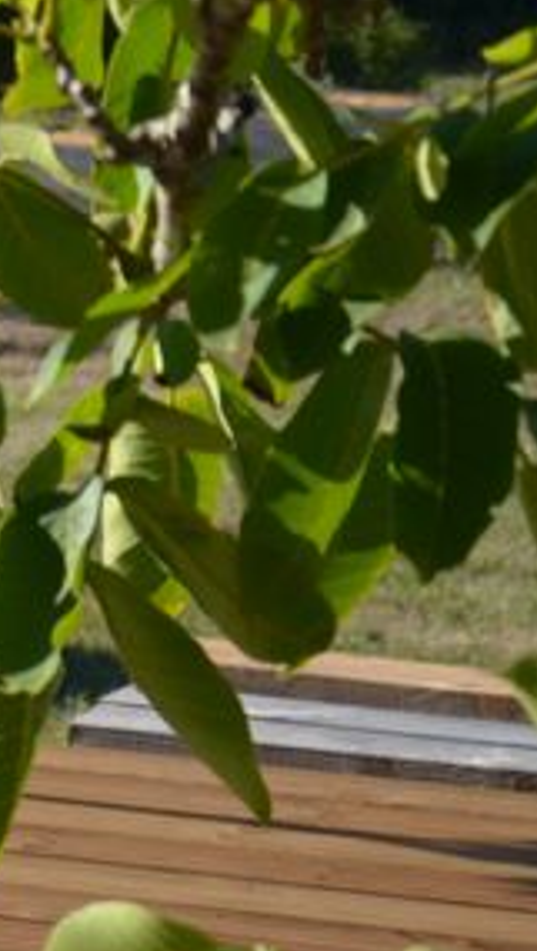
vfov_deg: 10.9
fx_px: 4968
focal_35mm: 197
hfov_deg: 5.8
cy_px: 464
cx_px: -1091
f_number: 4.5
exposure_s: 1/500
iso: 100
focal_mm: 35
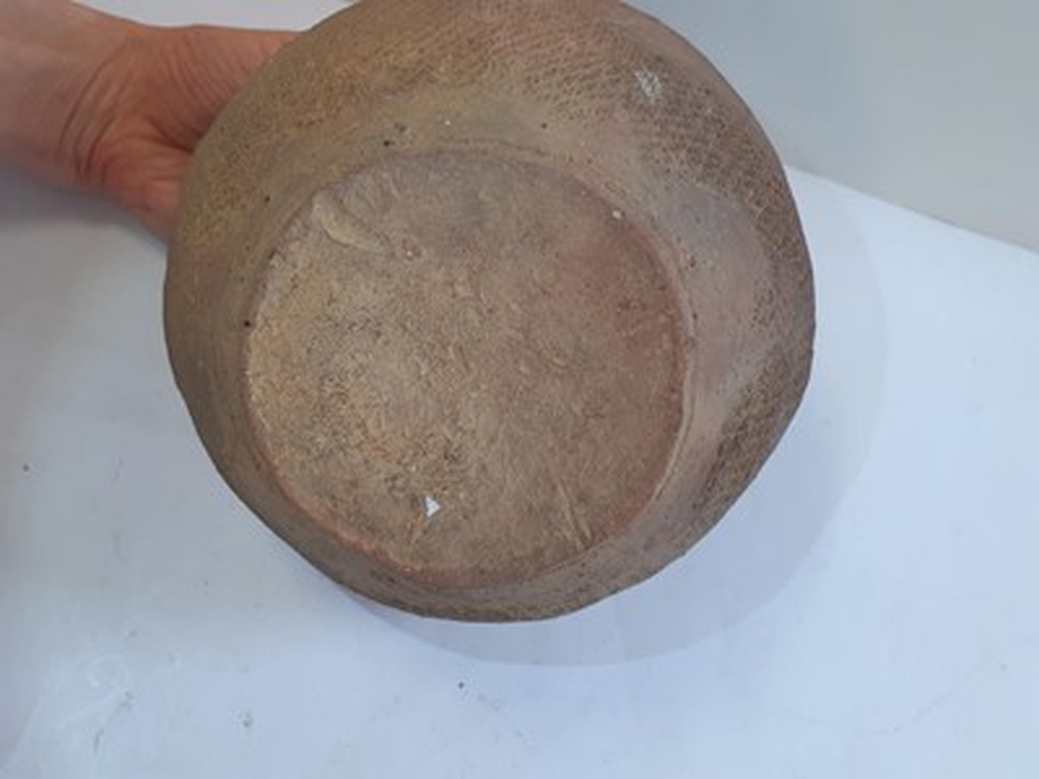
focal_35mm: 26
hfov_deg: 67.3
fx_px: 780
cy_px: 390
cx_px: 520
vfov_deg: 53.1
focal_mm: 3.93
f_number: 1.7
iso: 40
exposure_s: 1/50
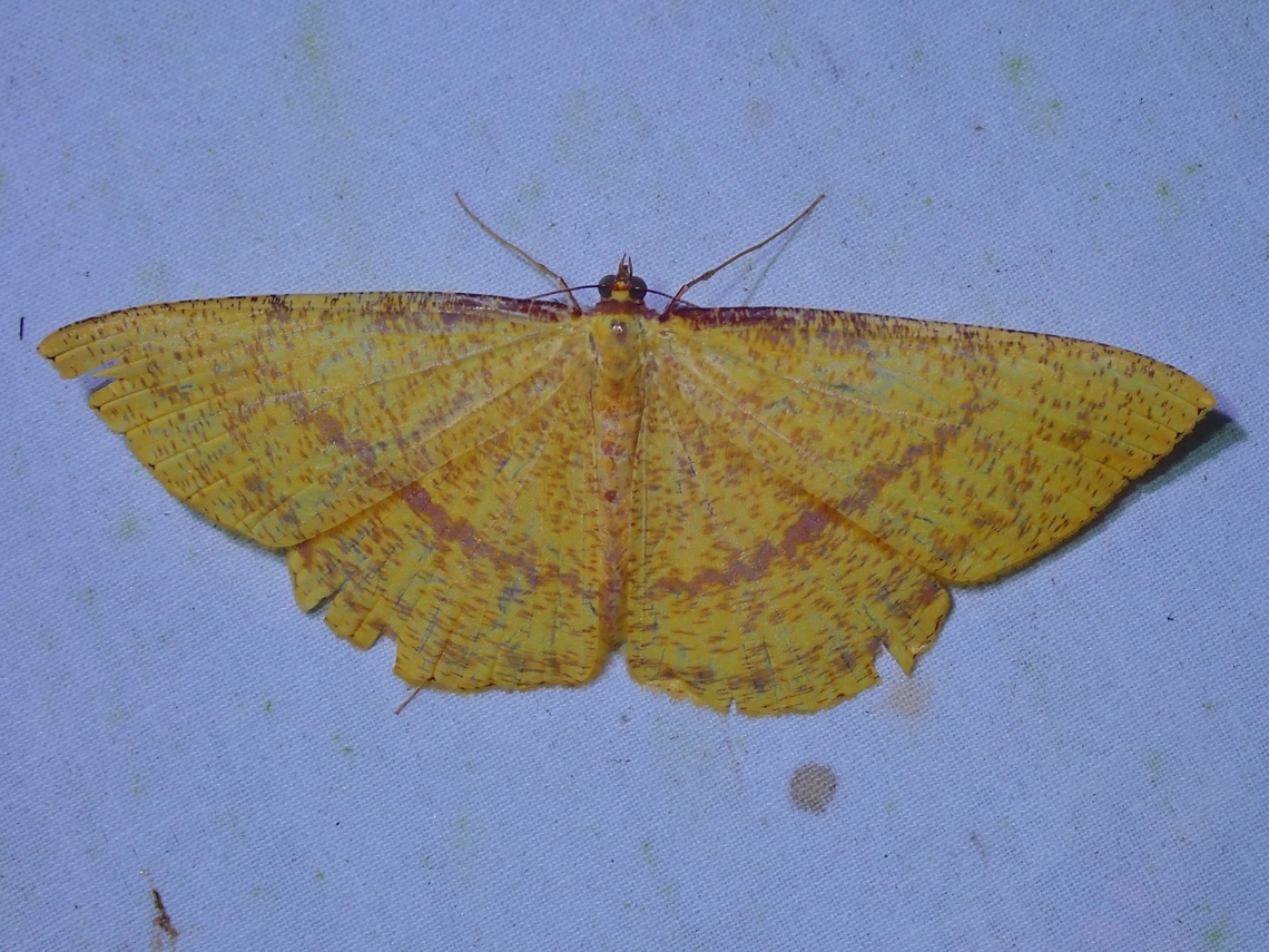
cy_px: 476
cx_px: 634
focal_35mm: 100
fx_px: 3666
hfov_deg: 19.6
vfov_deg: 14.8
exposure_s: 1/400
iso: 125
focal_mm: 18
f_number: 6.3
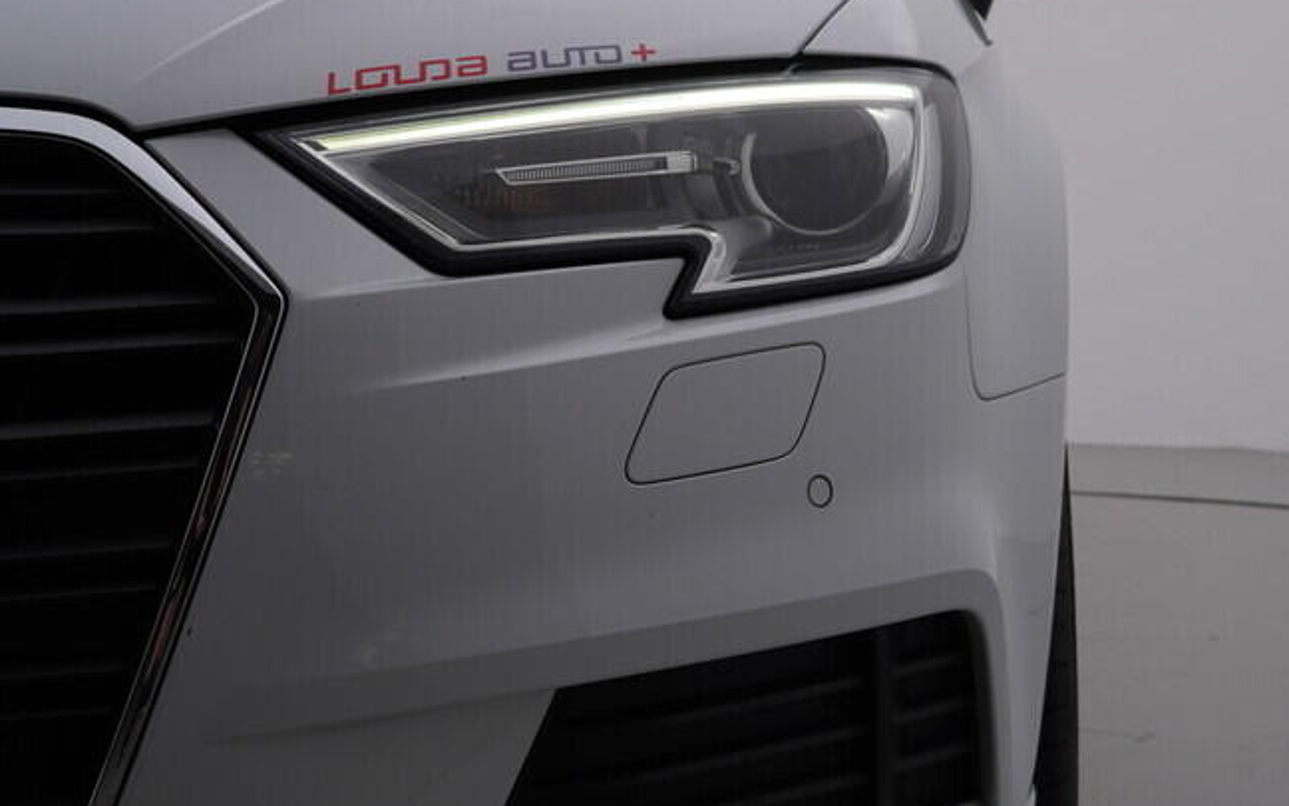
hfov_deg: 34.4
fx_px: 2038
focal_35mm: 58
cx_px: 965
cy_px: 349
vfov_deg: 22.4
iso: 125
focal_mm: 24
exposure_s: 1/160
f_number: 5.6
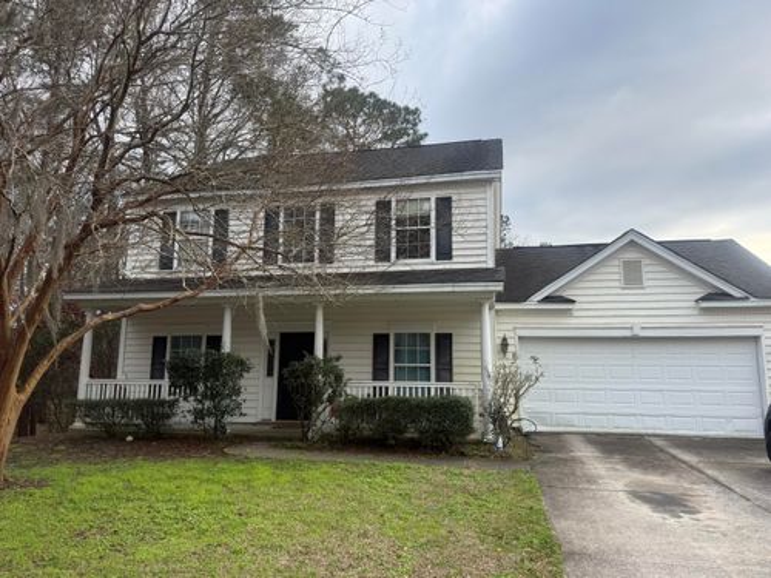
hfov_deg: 71.6
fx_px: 535
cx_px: 386
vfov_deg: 56.8
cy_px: 289
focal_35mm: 24
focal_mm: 6.76
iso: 80
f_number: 1.78
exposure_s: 1/1437
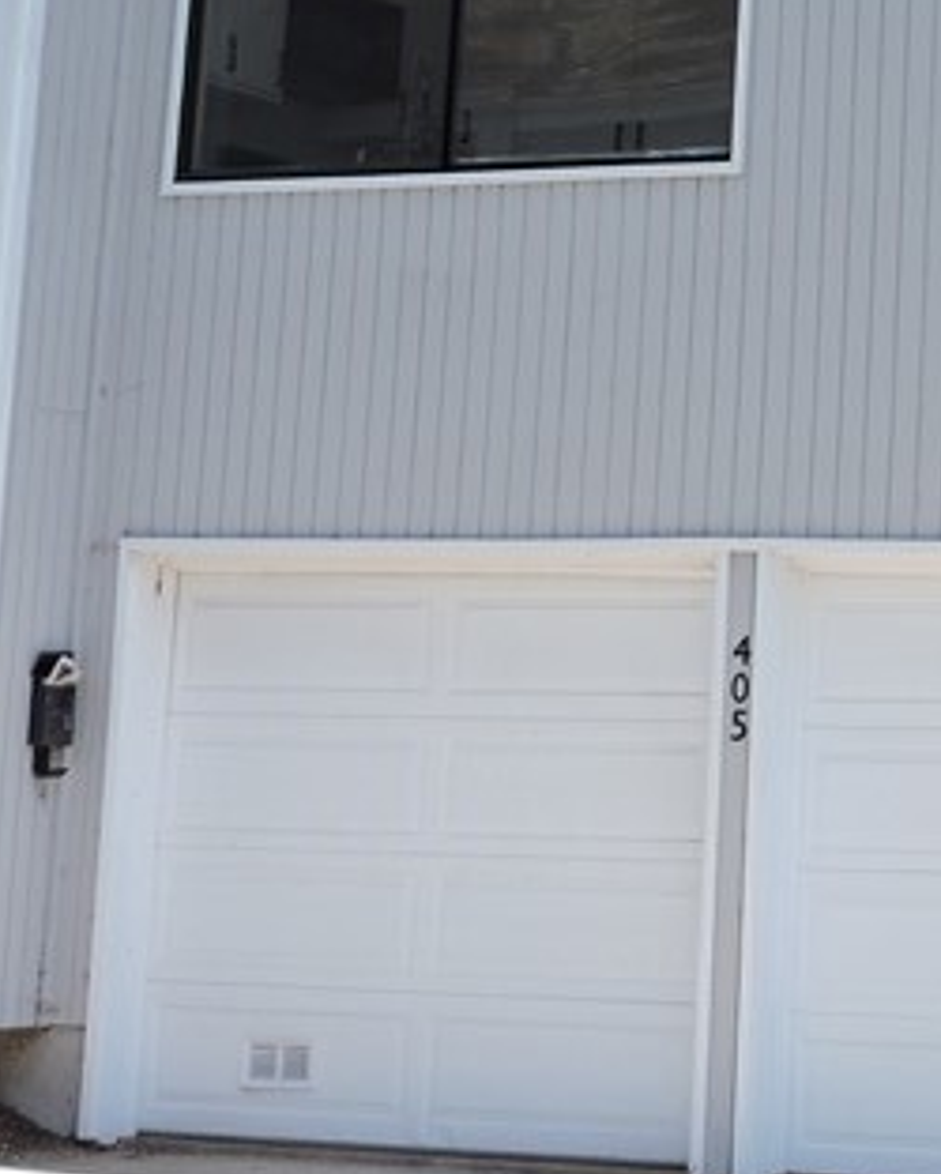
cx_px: 1261
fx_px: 3895
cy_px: -166
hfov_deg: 13.2
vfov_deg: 16.5
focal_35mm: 112
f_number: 3.3
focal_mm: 6.2
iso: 100
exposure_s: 1/640
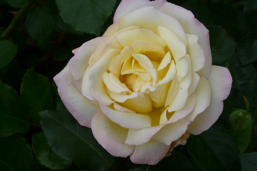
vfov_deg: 11.5
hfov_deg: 17.2
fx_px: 849
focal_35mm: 119
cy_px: 77
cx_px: 129
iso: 100
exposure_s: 1/250
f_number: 5.6
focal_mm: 18.8
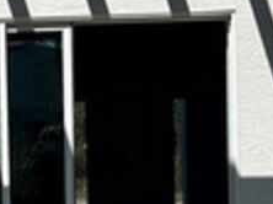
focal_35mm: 150
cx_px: -15
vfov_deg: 9.8
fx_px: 1182
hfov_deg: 13.0
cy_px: 161
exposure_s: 1/10309
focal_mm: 5.7
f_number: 1.5
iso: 50
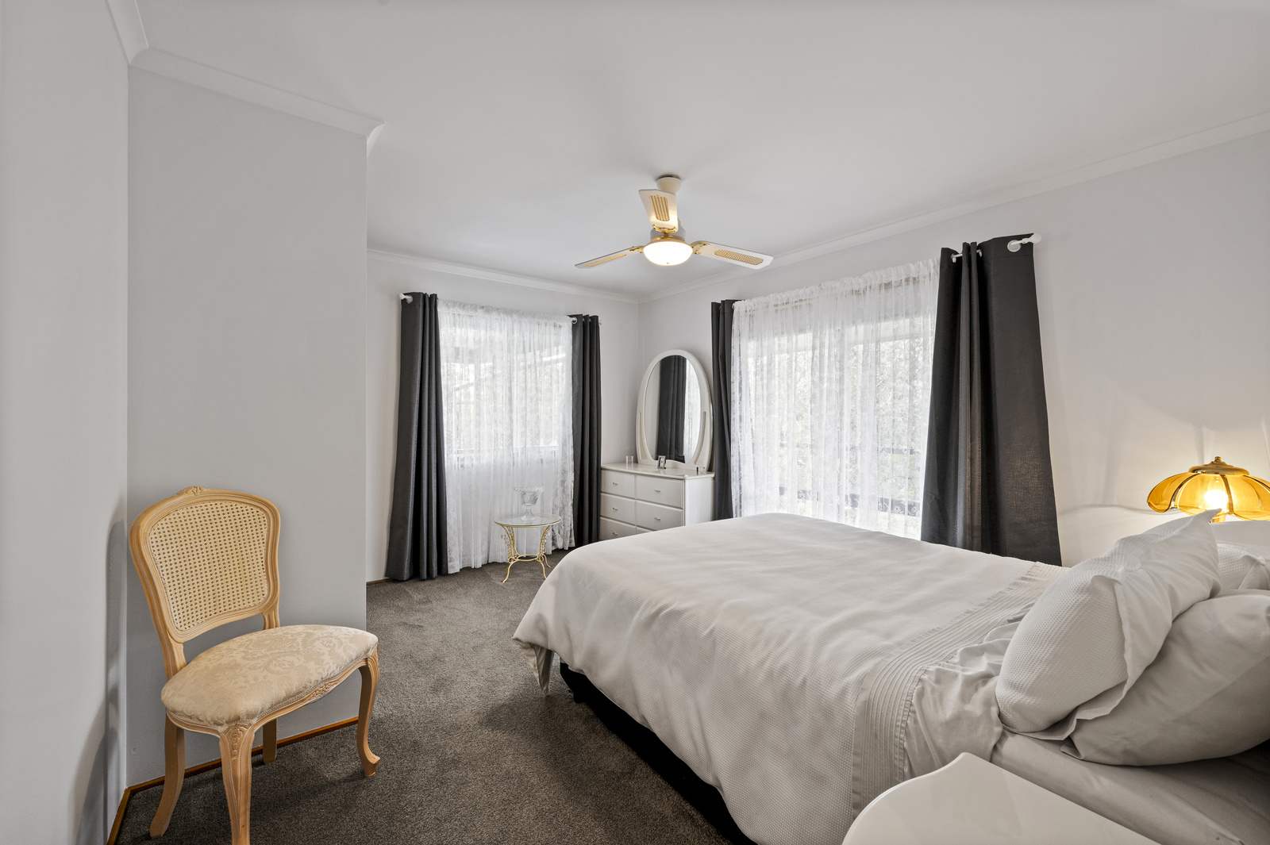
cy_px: 422
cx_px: 635
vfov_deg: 81.1
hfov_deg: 104.3
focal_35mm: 14
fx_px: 494
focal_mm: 14
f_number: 9
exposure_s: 1/4
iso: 200
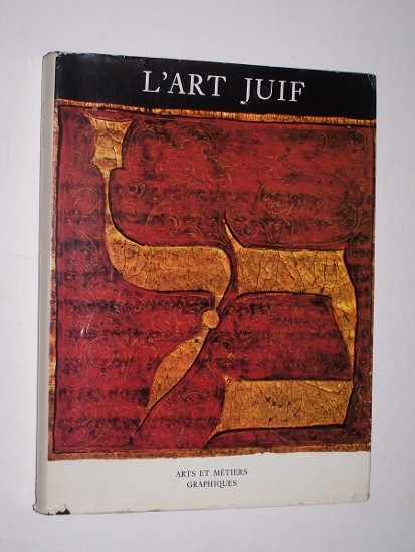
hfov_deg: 19.7
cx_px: 208
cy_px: 276
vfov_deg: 26.0
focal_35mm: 75
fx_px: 1198
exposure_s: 1/60
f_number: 3.2
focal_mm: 12.4
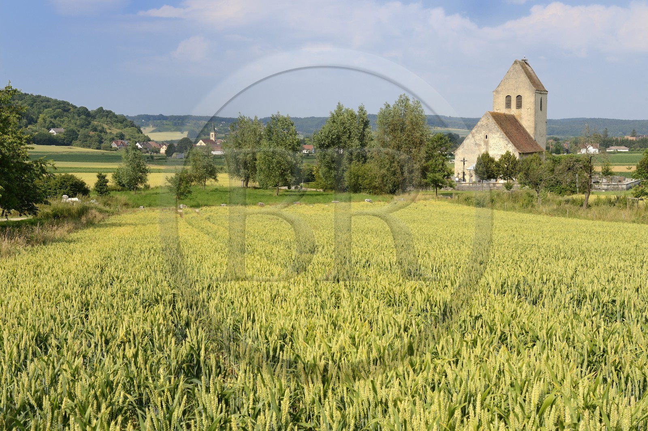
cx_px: 324
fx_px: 863
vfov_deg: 28.0
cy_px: 216
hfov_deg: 41.1
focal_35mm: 48
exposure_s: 1/250
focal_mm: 48
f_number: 11
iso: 200
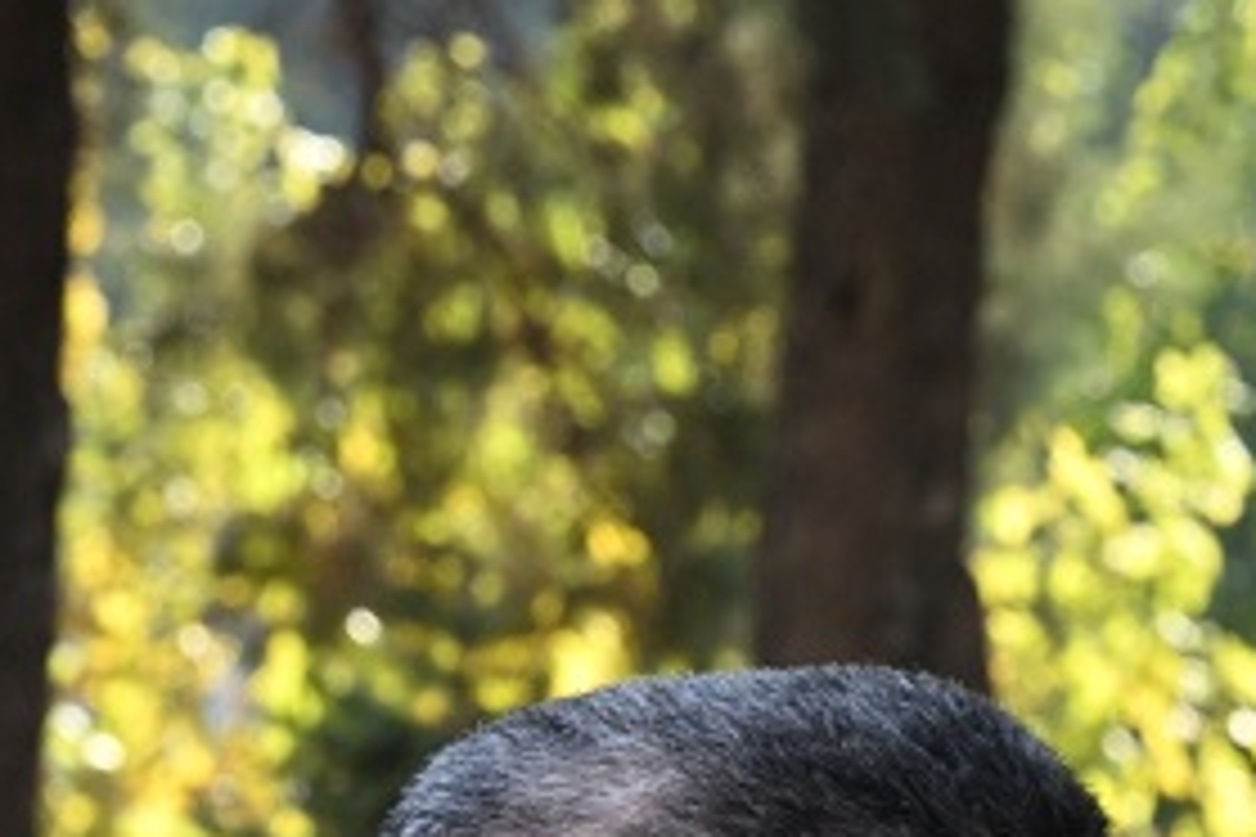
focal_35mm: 376
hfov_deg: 5.4
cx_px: -999
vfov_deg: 3.6
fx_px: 13117
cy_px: 1480
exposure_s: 1/1000
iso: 1000
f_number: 6.3
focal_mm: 70
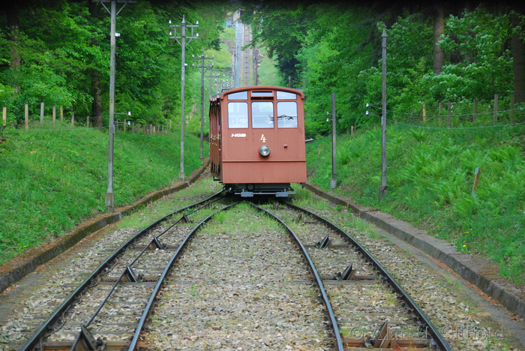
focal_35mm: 142
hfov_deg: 14.4
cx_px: 262
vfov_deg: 9.6
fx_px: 2080
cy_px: 176
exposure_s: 1/320
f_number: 5.3
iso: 560
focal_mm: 95
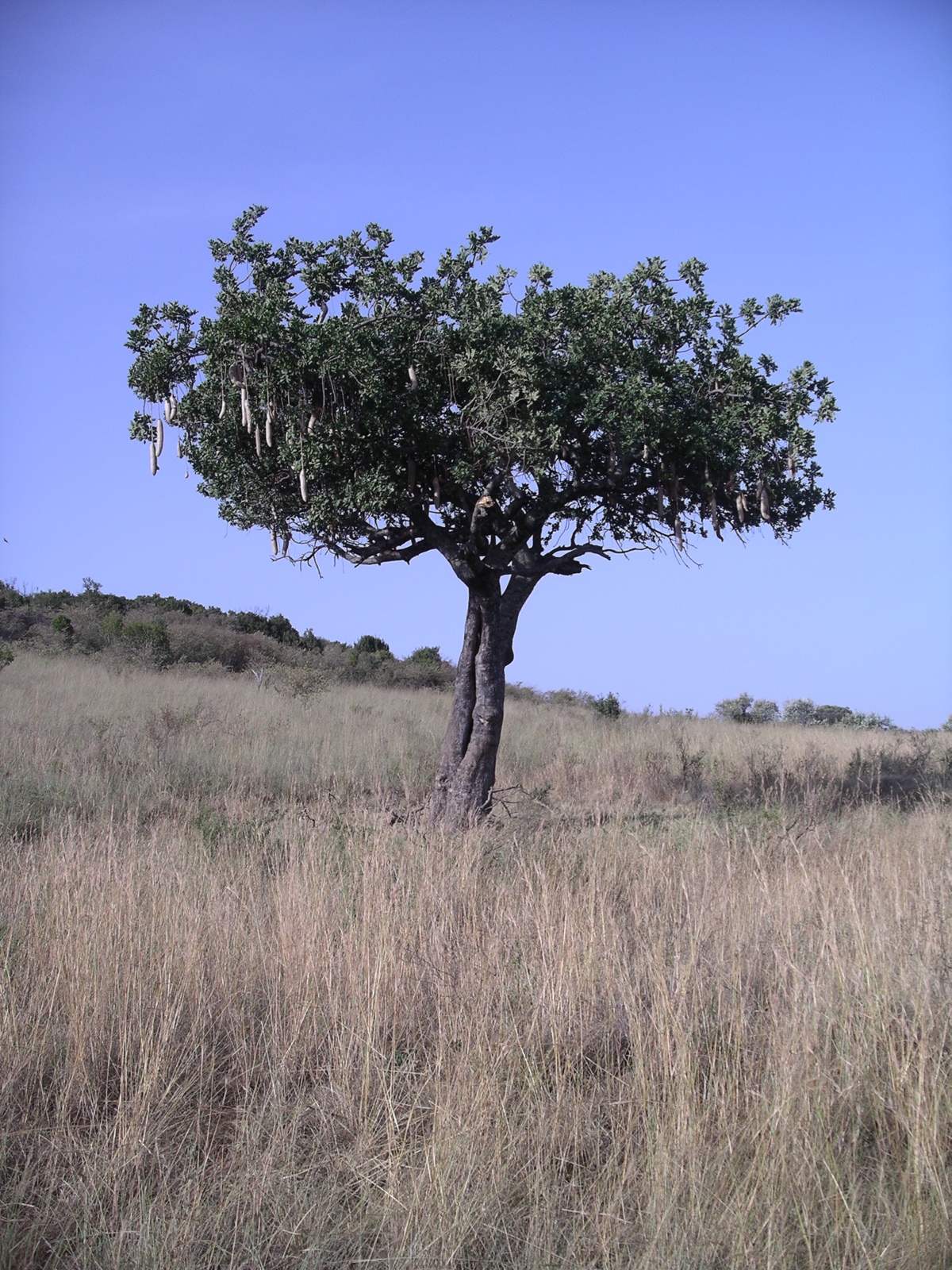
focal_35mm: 52
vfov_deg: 36.8
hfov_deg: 28.0
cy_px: 635
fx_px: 1907
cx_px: 476
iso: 64
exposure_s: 1/1250
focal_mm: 10.9
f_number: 3.2
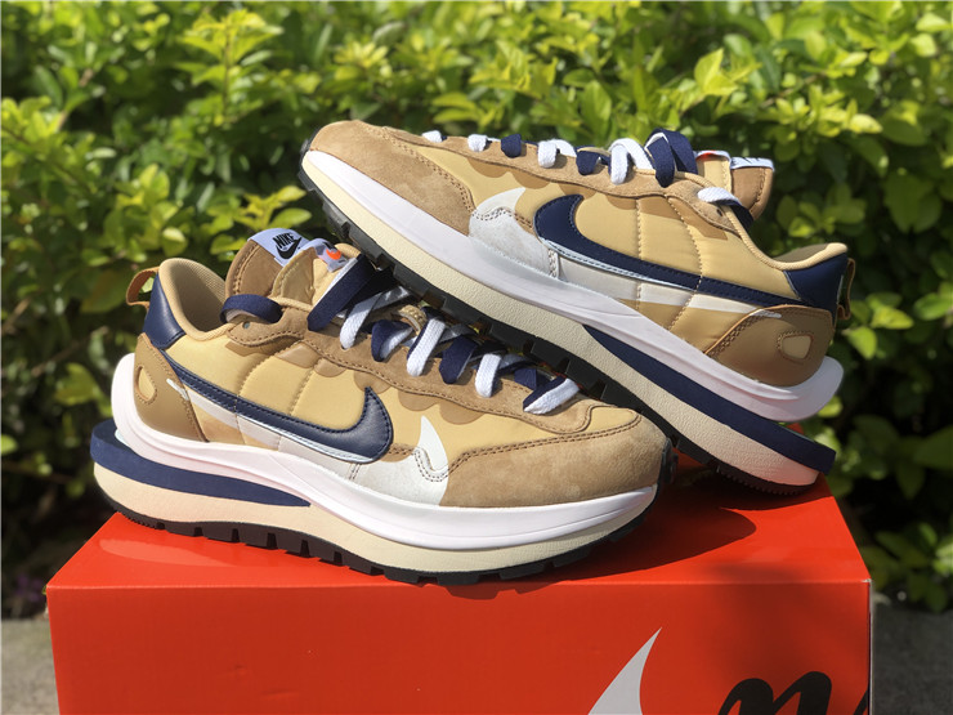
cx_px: 476
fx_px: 1432
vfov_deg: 28.0
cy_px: 358
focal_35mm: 52
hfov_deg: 36.8
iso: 16
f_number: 2.4
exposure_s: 1/1600
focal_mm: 6
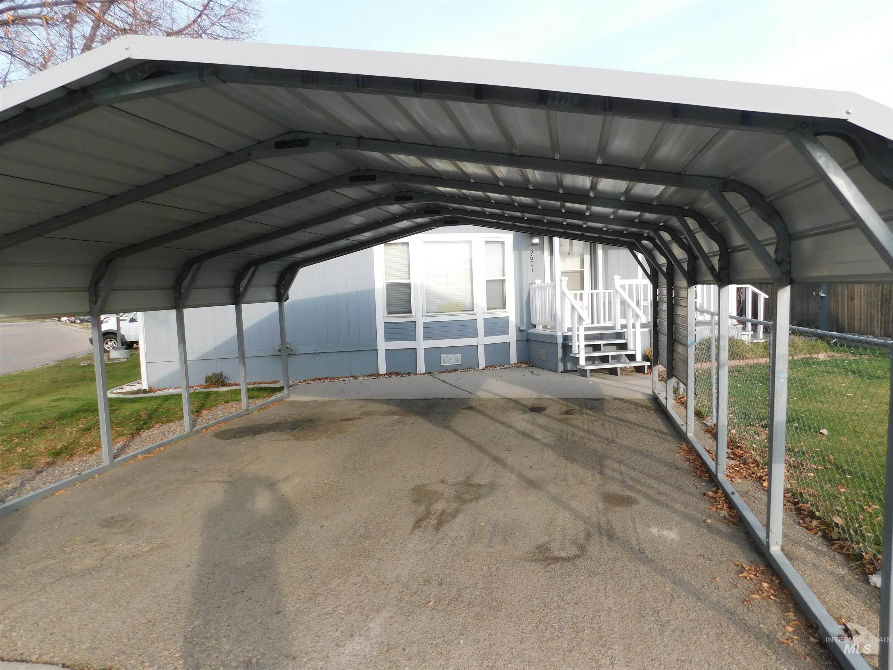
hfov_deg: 73.9
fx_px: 593
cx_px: 446
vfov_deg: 58.9
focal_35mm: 23
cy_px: 335
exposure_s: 1/500
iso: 125
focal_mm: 4
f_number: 3
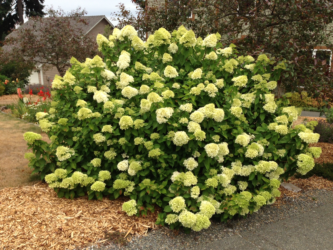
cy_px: 125
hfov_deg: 55.4
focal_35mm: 33
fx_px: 317
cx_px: 166
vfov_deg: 42.9
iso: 50
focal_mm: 4.13
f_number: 2.4
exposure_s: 1/330
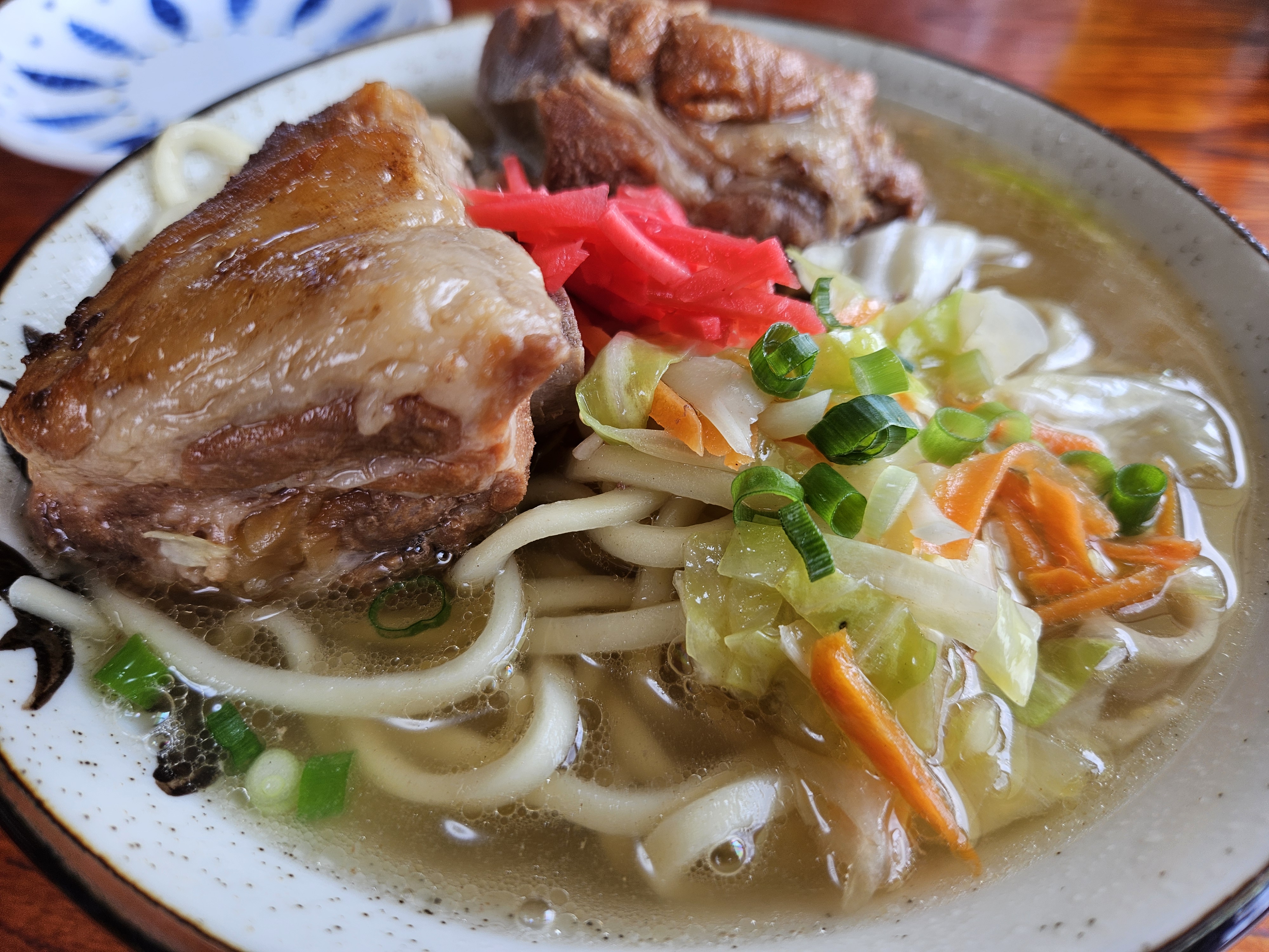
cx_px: 634
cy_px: 476
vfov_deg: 58.9
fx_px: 843
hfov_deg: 73.9
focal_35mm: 23
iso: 32
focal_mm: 5.4
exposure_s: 1/120
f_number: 1.8
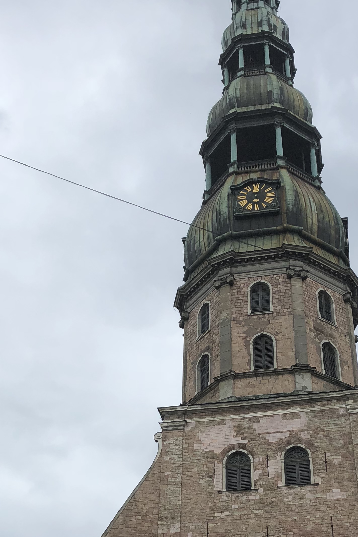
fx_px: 820
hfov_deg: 24.5
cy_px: 404
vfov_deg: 35.4
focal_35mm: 55
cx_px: 231
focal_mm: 4
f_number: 1.8
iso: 20
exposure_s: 1/979
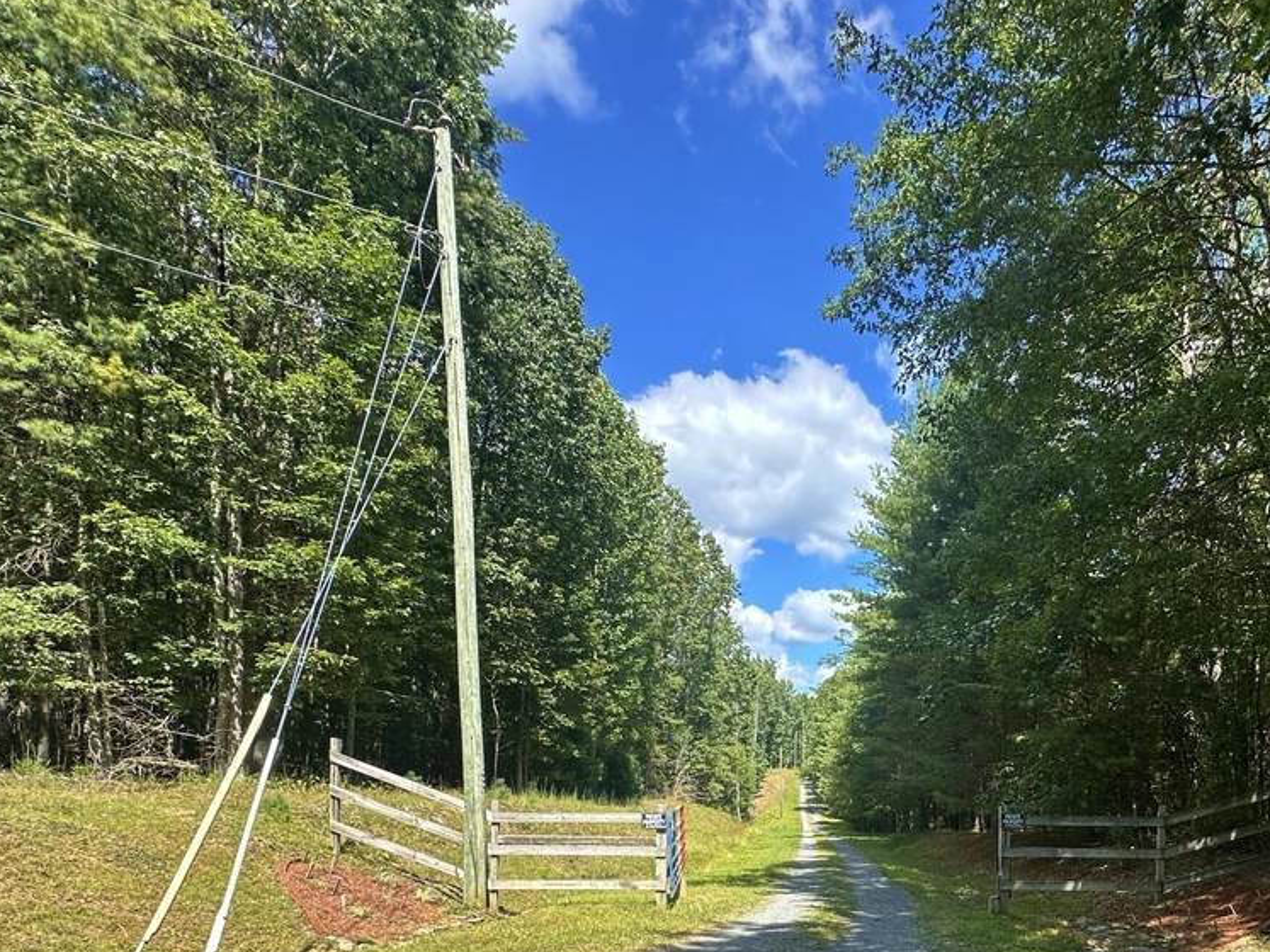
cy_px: 808
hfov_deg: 68.6
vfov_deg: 51.9
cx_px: 891
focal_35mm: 24
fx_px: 880
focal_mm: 2.22
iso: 40
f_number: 2.2
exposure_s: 1/694
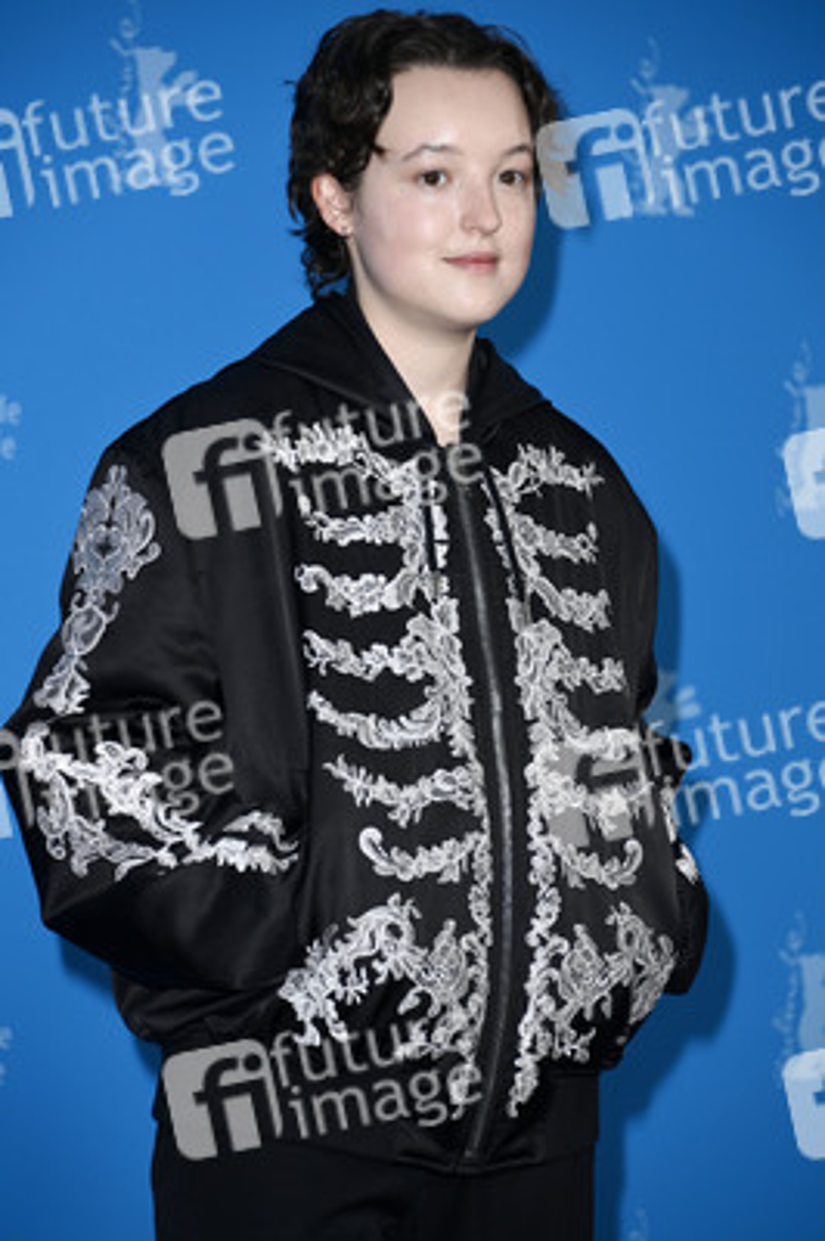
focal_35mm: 150
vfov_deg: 13.7
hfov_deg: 9.1
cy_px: 620
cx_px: 412
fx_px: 5165
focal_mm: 150
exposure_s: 1/250
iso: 640
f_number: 5.6
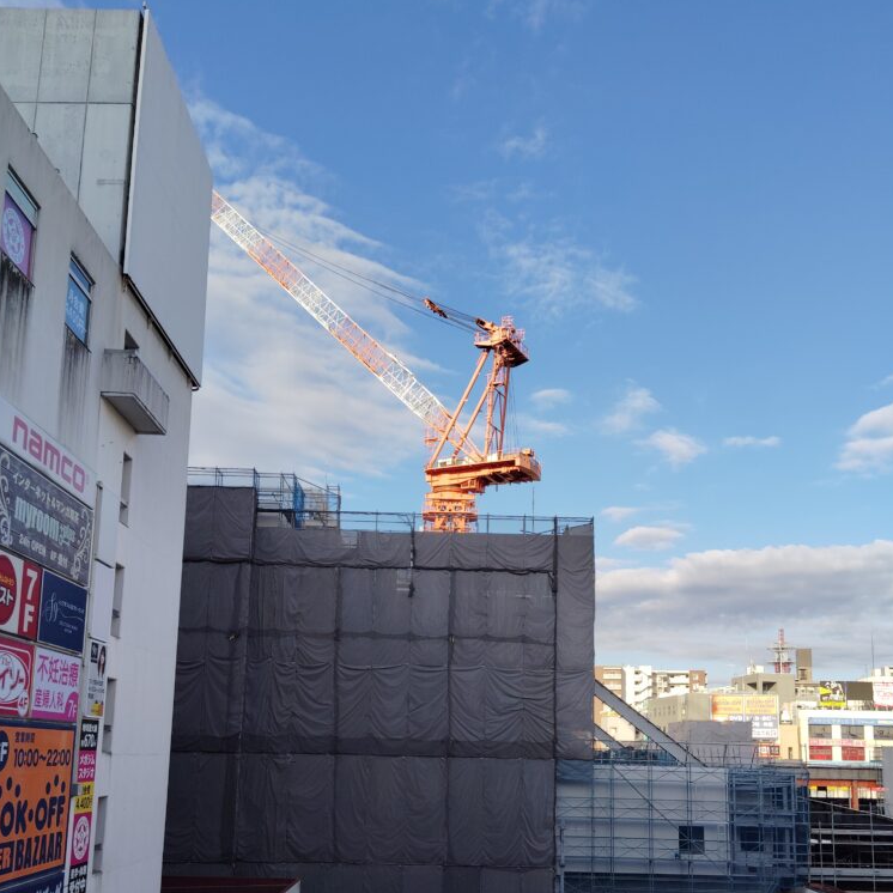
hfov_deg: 48.4
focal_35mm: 34
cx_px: 451
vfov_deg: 47.5
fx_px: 992
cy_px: 607
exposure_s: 1/528
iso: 50
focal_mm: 4.22
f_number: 1.8
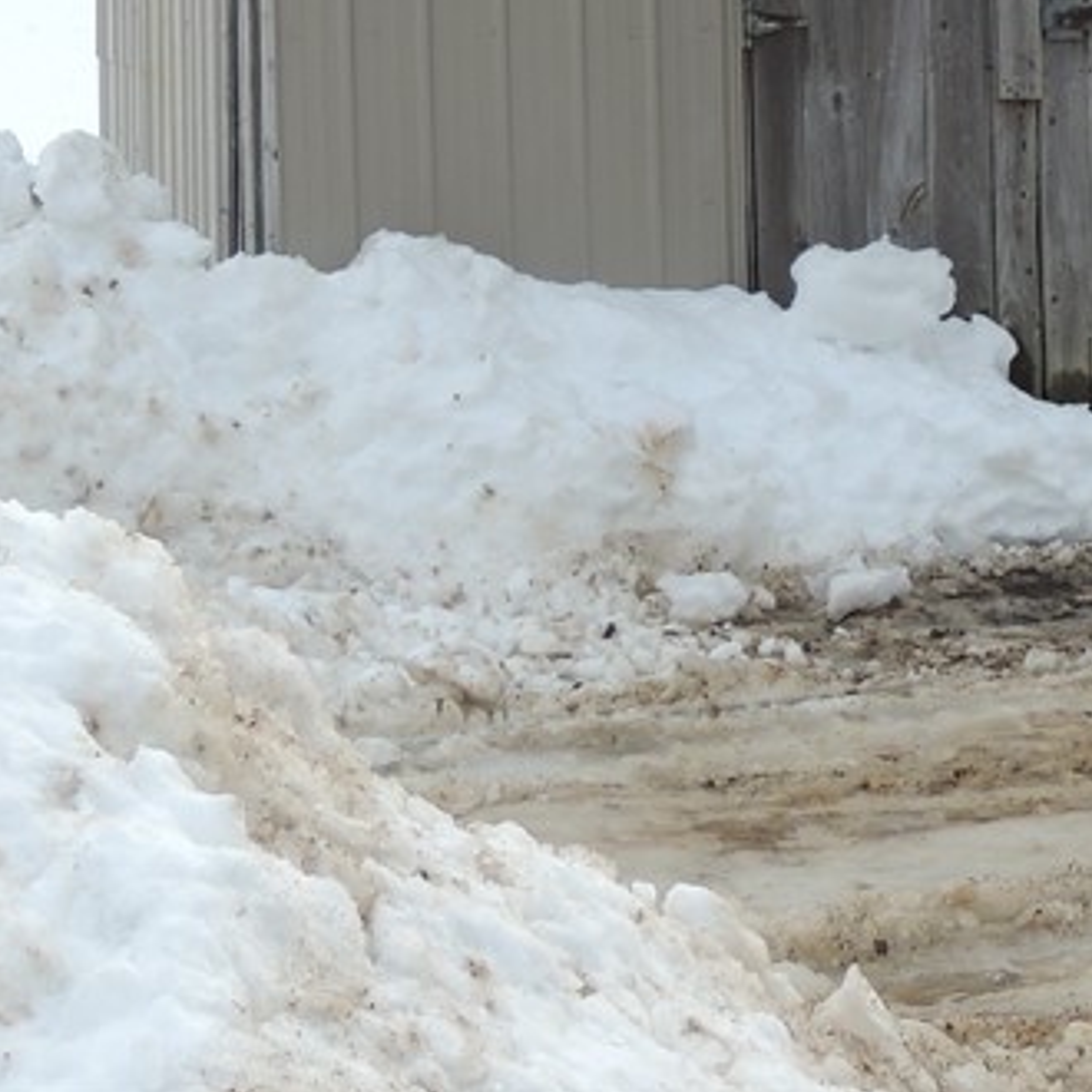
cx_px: 1079
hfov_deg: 14.5
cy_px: -165
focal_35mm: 118
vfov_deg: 14.4
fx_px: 4211
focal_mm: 7.6
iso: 100
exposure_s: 1/100
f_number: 3.4
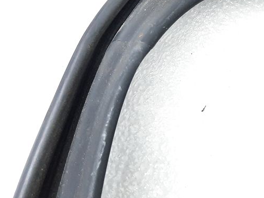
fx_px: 458
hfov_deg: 30.6
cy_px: 36
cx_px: 243
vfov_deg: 24.0
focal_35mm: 60
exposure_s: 1/50
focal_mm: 4.6
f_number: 2
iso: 250
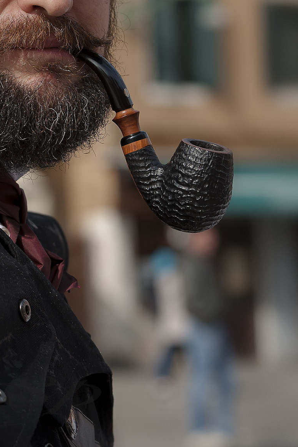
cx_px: 10
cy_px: 58
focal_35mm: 197
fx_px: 2449
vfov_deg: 10.4
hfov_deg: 6.9
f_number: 5.6
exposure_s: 1/500
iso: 200
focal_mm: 95
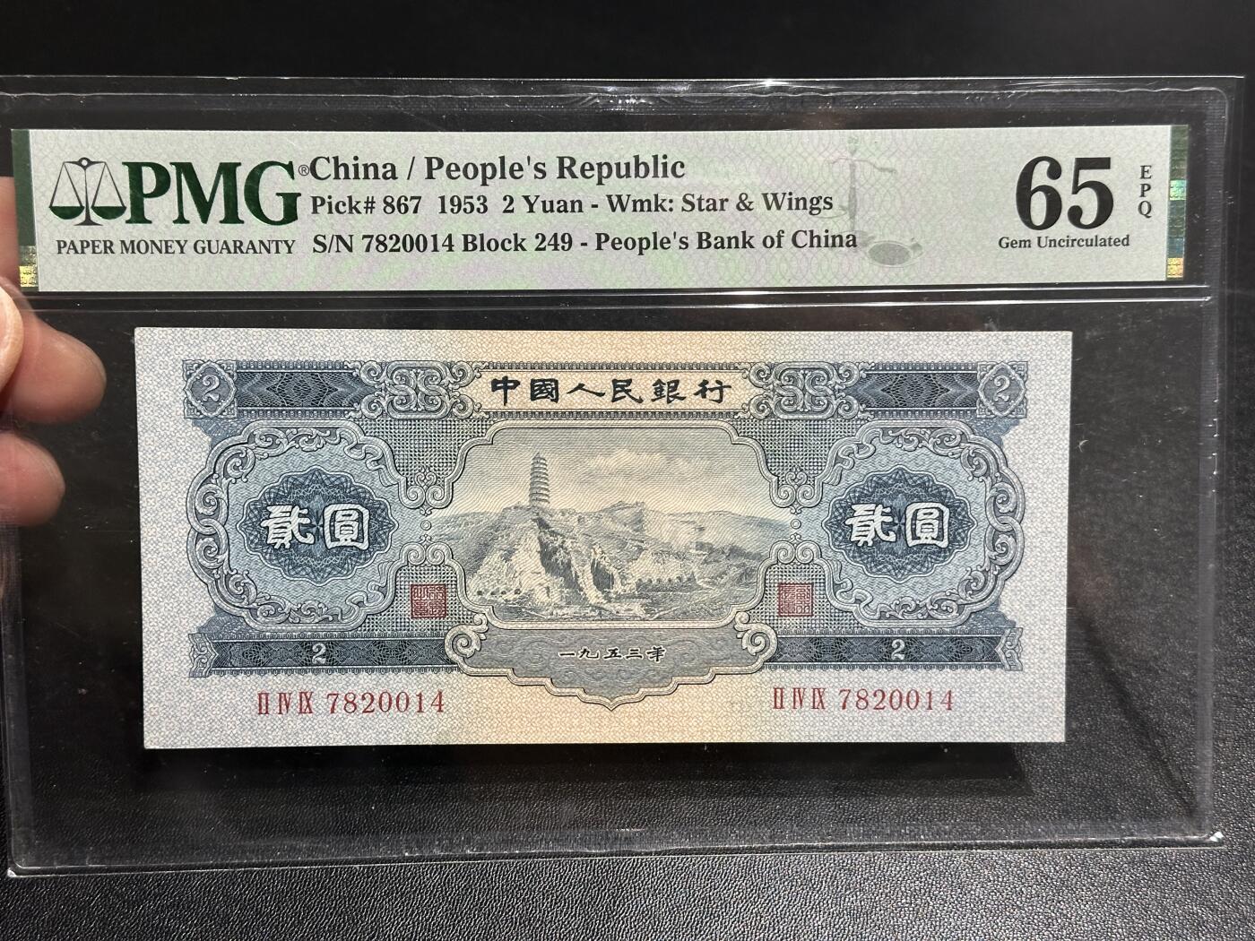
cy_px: 470
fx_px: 1740
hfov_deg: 39.7
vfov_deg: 30.3
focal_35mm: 48
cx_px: 628
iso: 160
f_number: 1.78
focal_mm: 6.86
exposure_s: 1/50
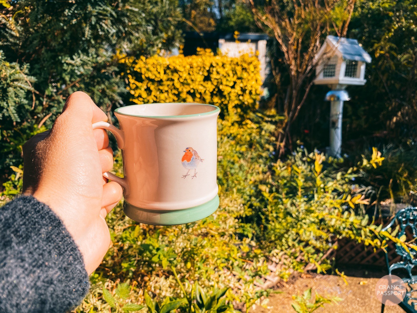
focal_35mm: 26
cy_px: 156
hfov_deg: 67.3
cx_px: 208
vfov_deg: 53.1
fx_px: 313
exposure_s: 1/2000
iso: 32
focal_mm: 4.25
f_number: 1.8
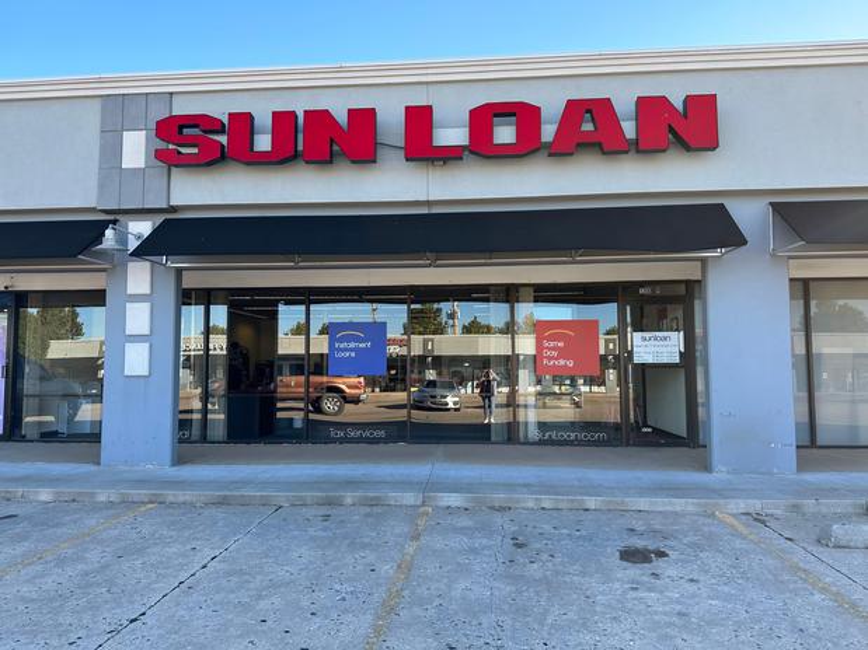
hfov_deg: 71.6
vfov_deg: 56.8
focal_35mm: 24
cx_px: 434
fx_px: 602
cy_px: 325
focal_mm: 6.86
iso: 80
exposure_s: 1/623
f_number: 1.78
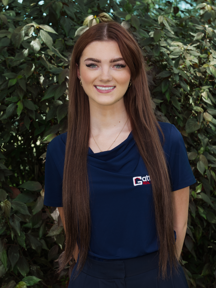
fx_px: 565
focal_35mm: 68
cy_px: 144
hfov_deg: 21.6
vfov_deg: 28.5
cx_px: 108
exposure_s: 1/160
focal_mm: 34
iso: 200
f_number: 5
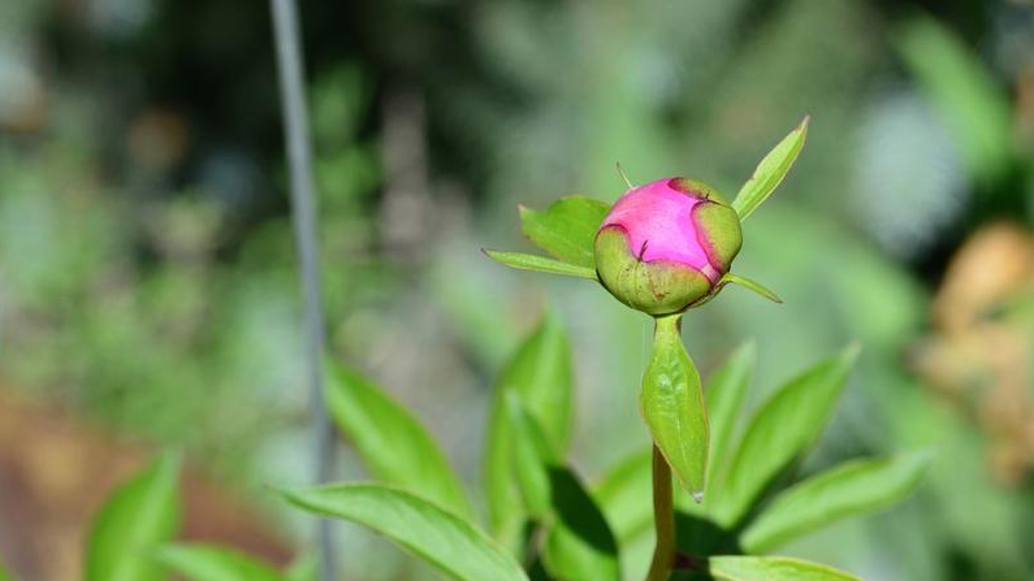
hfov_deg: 10.9
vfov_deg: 6.1
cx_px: 516
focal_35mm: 198
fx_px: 5415
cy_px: 305
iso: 100
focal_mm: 125
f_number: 8
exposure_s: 1/160
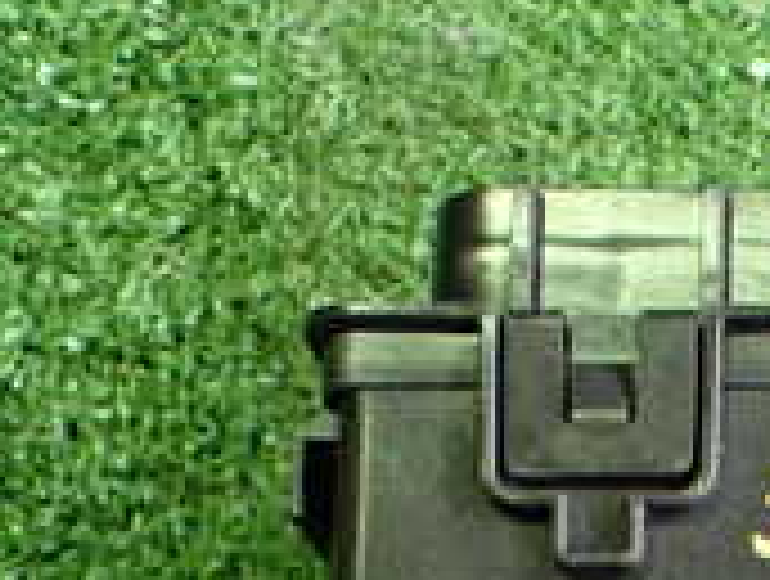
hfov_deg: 16.8
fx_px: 2341
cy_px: 787
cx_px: 1175
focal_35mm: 105
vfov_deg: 13.5
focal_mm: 5.4
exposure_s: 1/60
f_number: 2.3
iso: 800
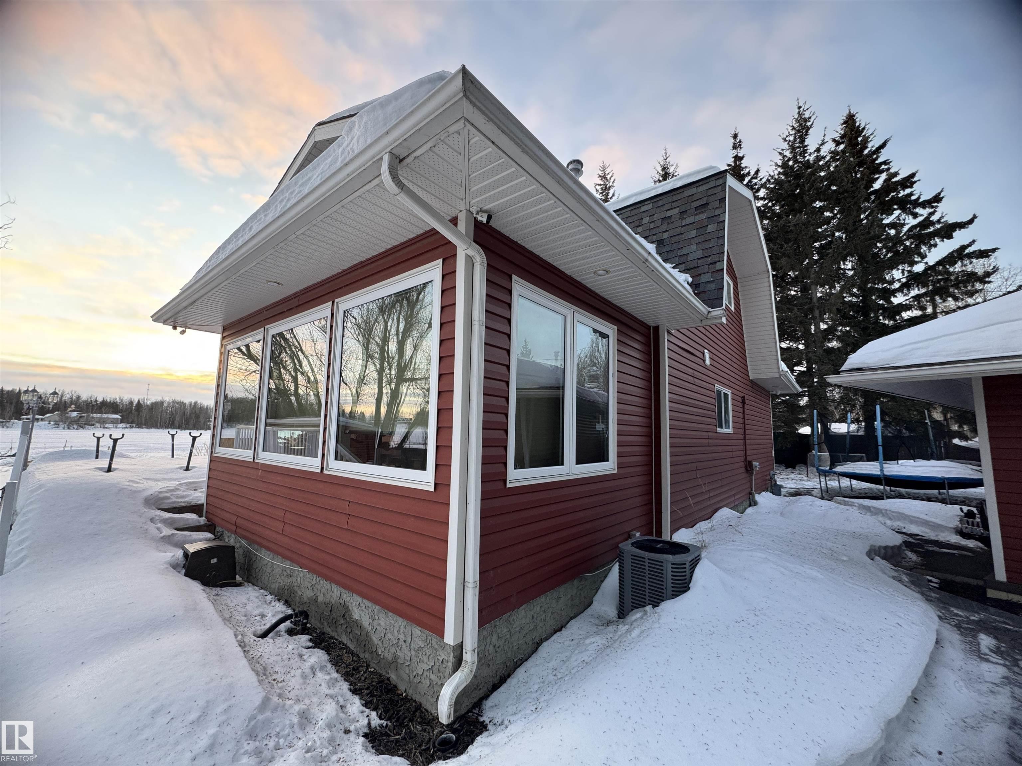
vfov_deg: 85.7
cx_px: 511
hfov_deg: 102.1
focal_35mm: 14
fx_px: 413
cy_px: 383
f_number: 2.2
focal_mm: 2.22
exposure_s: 1/99
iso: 100
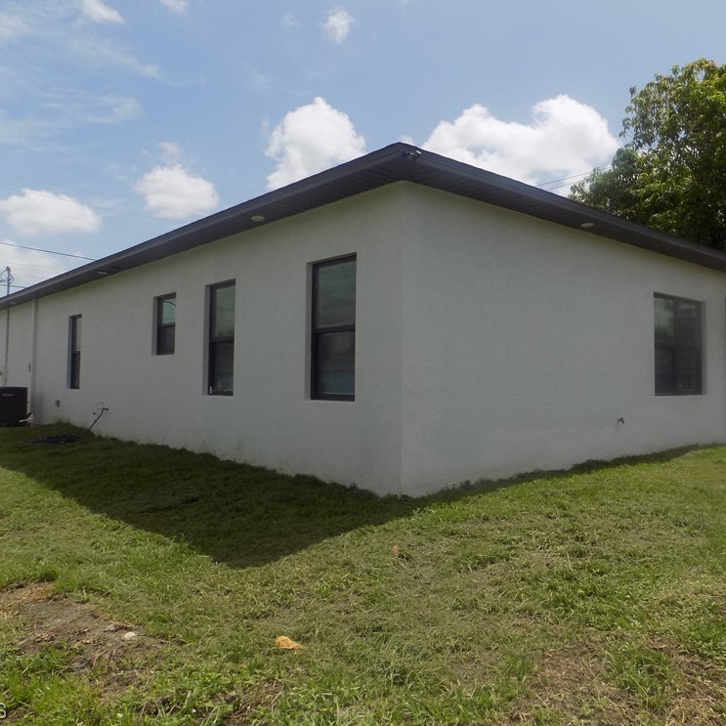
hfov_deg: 57.1
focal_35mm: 28
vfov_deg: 57.3
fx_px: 664
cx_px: 414
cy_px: 358
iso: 80
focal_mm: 4
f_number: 3.1
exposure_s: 1/1250
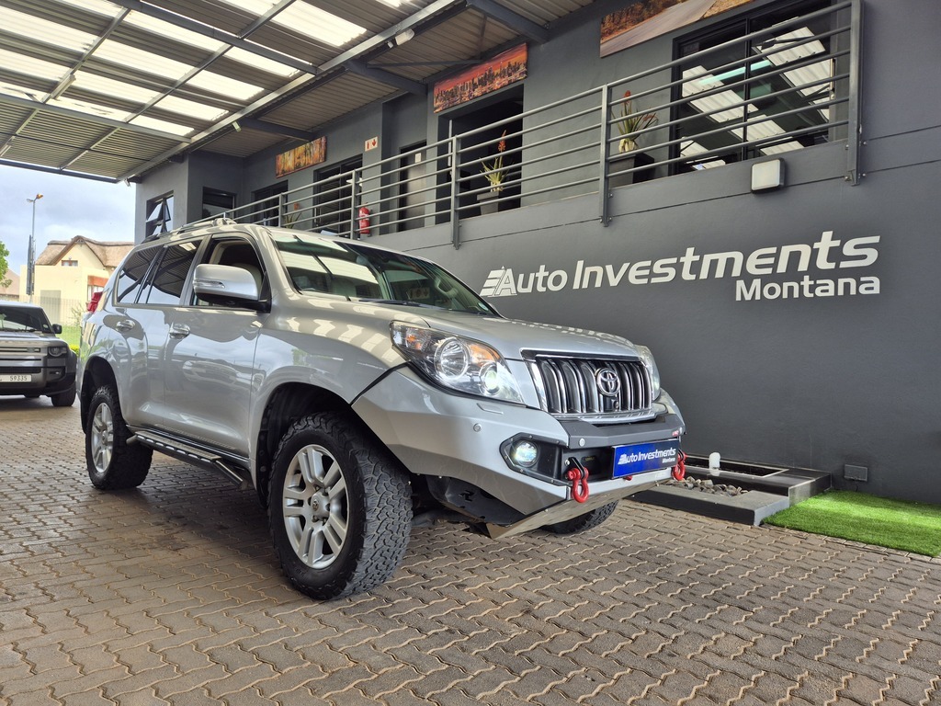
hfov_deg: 73.9
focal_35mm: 23
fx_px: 625
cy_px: 353
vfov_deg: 58.9
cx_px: 470
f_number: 1.8
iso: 25
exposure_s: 1/361
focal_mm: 5.4
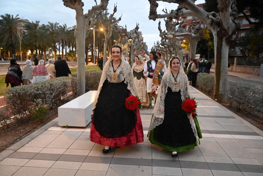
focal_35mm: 28
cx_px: 132
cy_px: 88
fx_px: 201
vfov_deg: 47.2
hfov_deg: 66.4
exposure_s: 1/250
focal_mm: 27.5
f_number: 4
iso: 10000
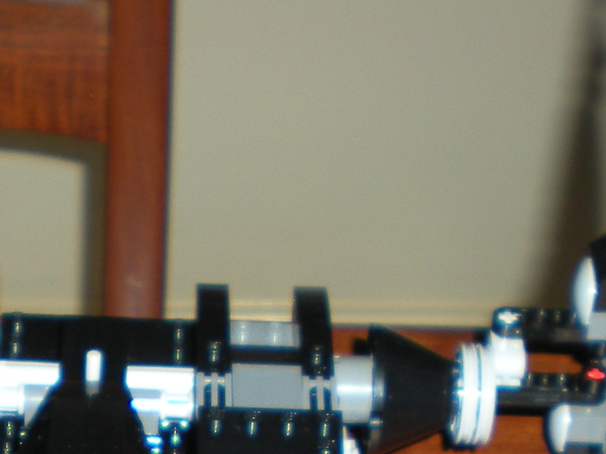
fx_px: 2259
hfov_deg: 15.2
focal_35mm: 129
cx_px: 135
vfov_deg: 10.9
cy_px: 756
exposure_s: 1/60
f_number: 3.1
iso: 64
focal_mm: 6.3
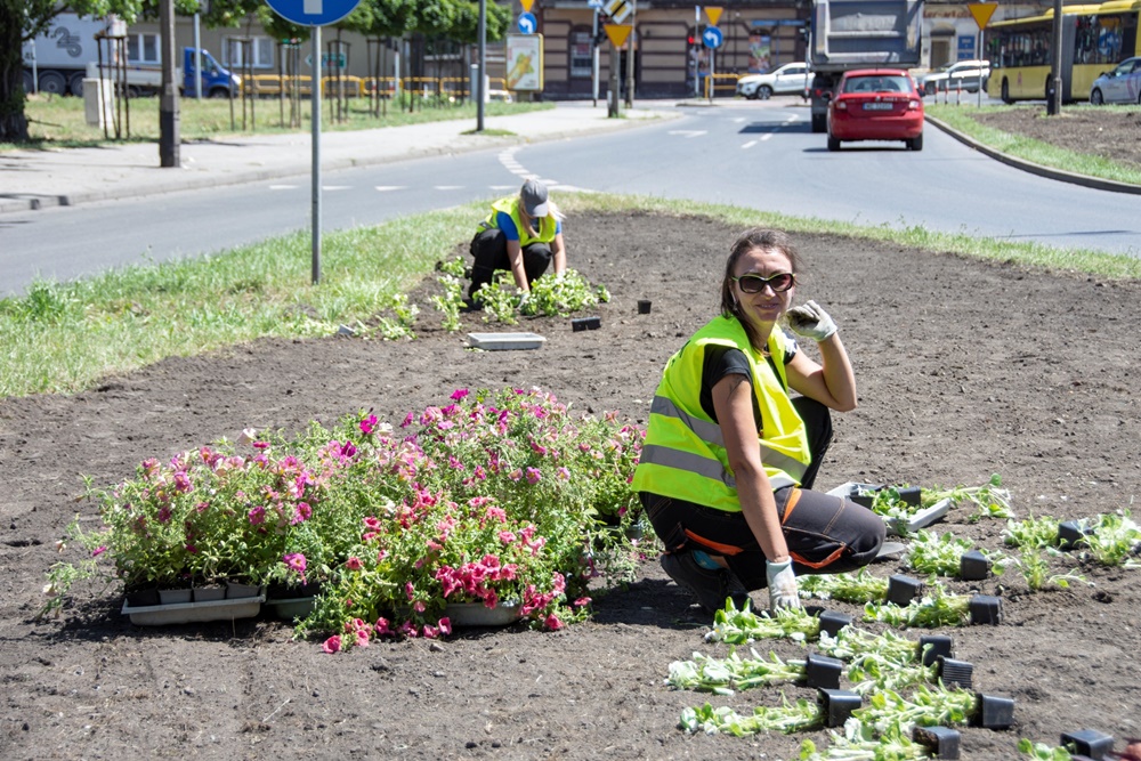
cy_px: 380
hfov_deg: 24.2
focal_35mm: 84
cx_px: 570
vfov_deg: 16.3
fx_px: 2663
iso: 100
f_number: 5.6
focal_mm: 56
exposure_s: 1/500
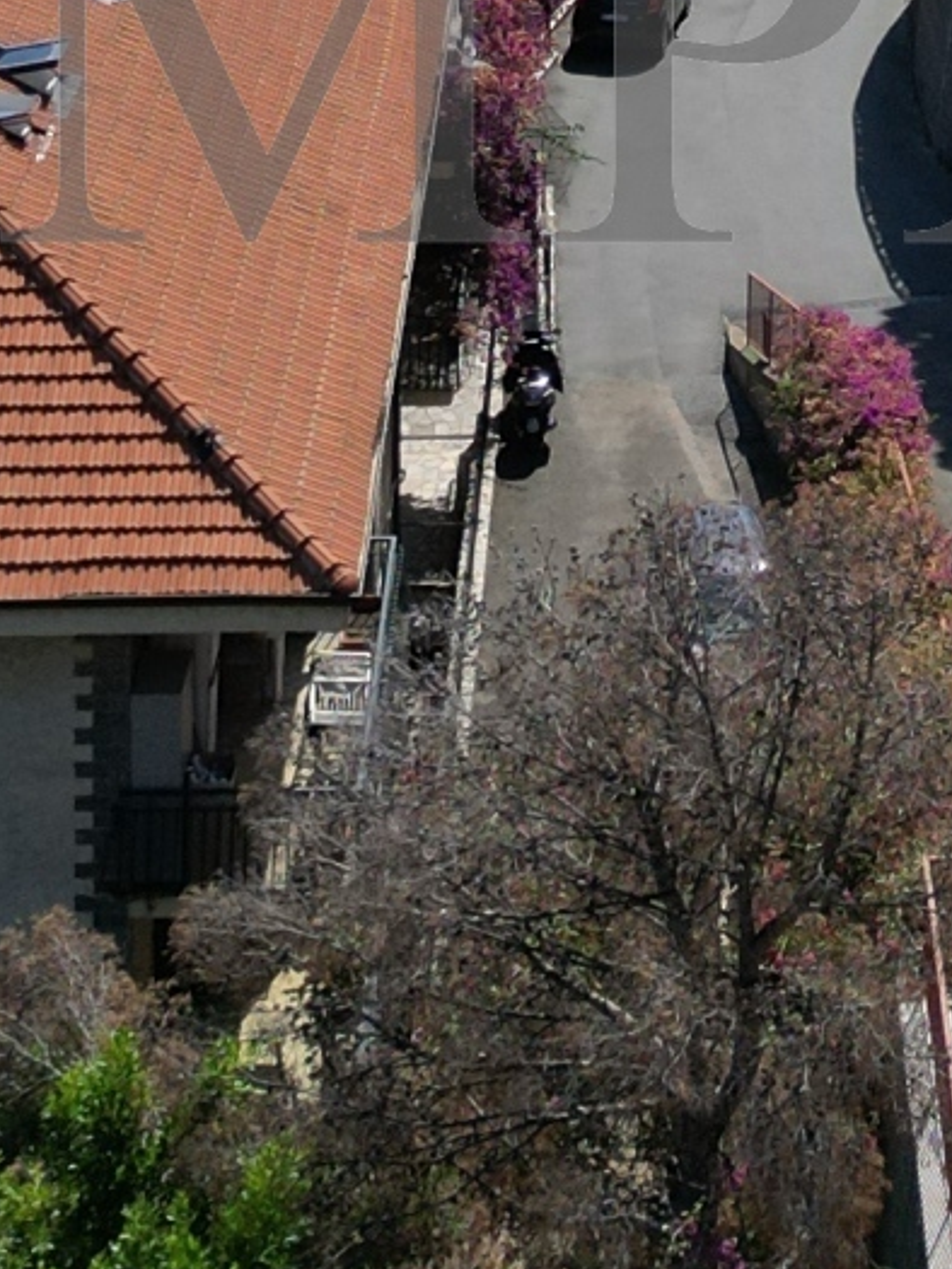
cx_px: 957
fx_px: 4289
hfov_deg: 12.5
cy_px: -911
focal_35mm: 117
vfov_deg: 14.9
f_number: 1.7
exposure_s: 1/4000
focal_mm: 6.72
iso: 110
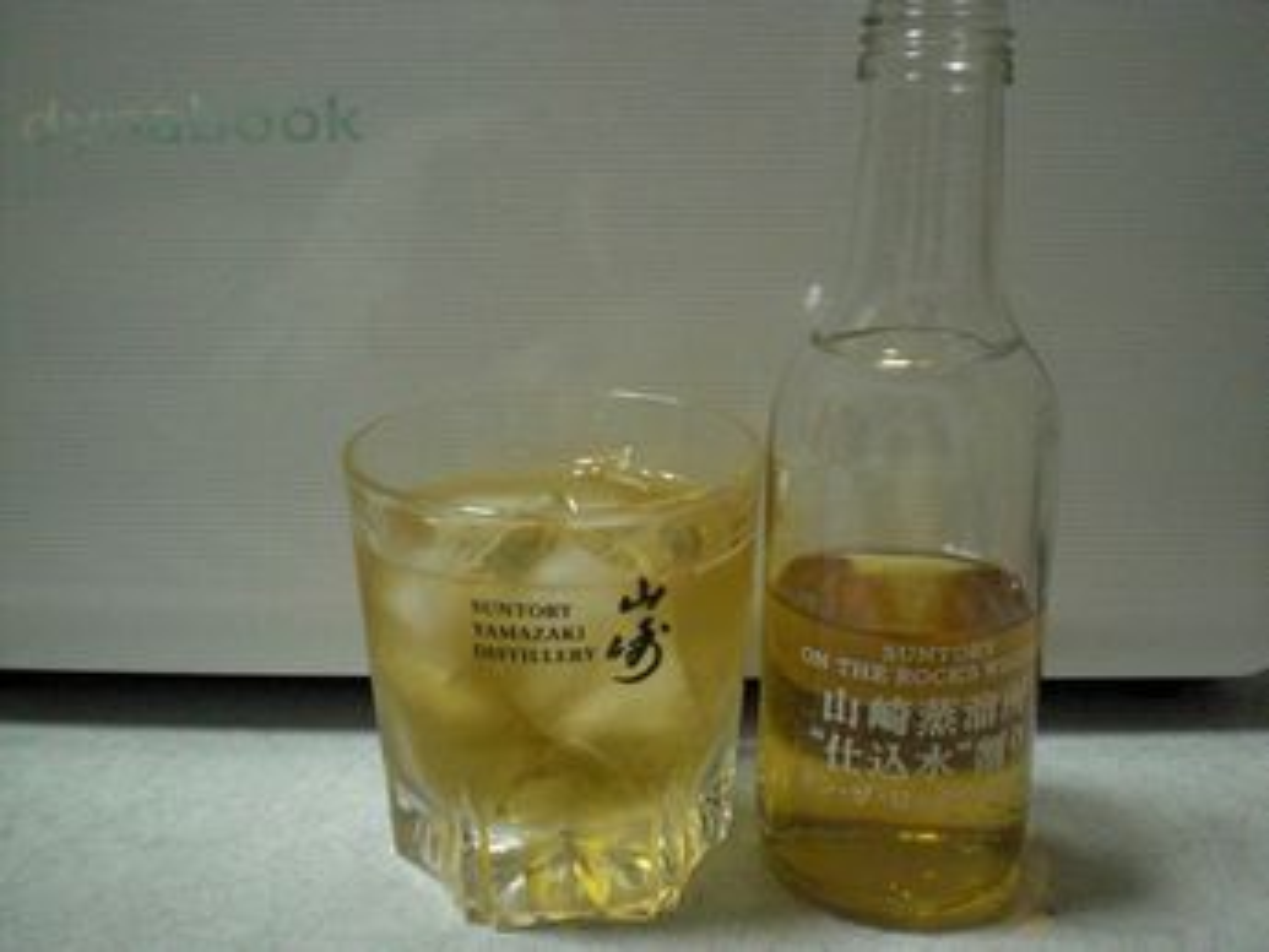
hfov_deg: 49.0
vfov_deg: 37.7
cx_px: 634
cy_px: 476
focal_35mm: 38
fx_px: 1394
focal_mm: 6.3
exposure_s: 1/100
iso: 800
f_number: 3.1
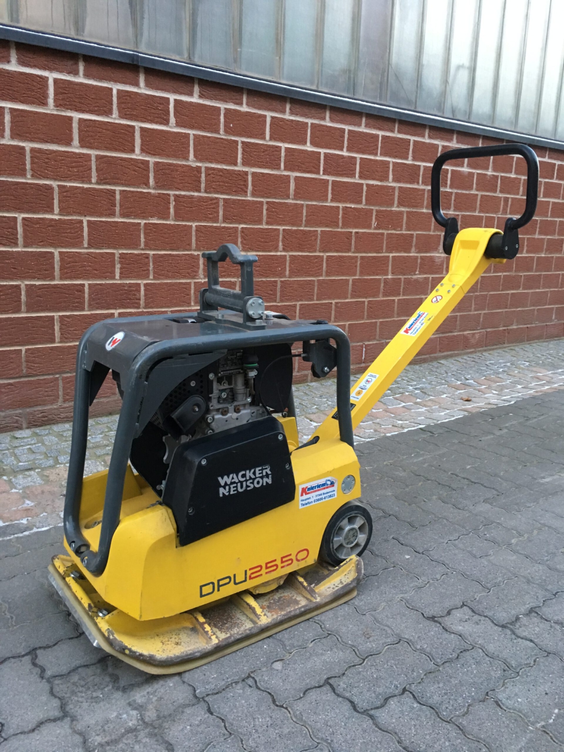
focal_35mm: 29
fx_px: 630
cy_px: 376
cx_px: 282
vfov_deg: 61.7
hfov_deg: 48.2
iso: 200
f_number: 2.2
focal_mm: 4.15
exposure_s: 1/33
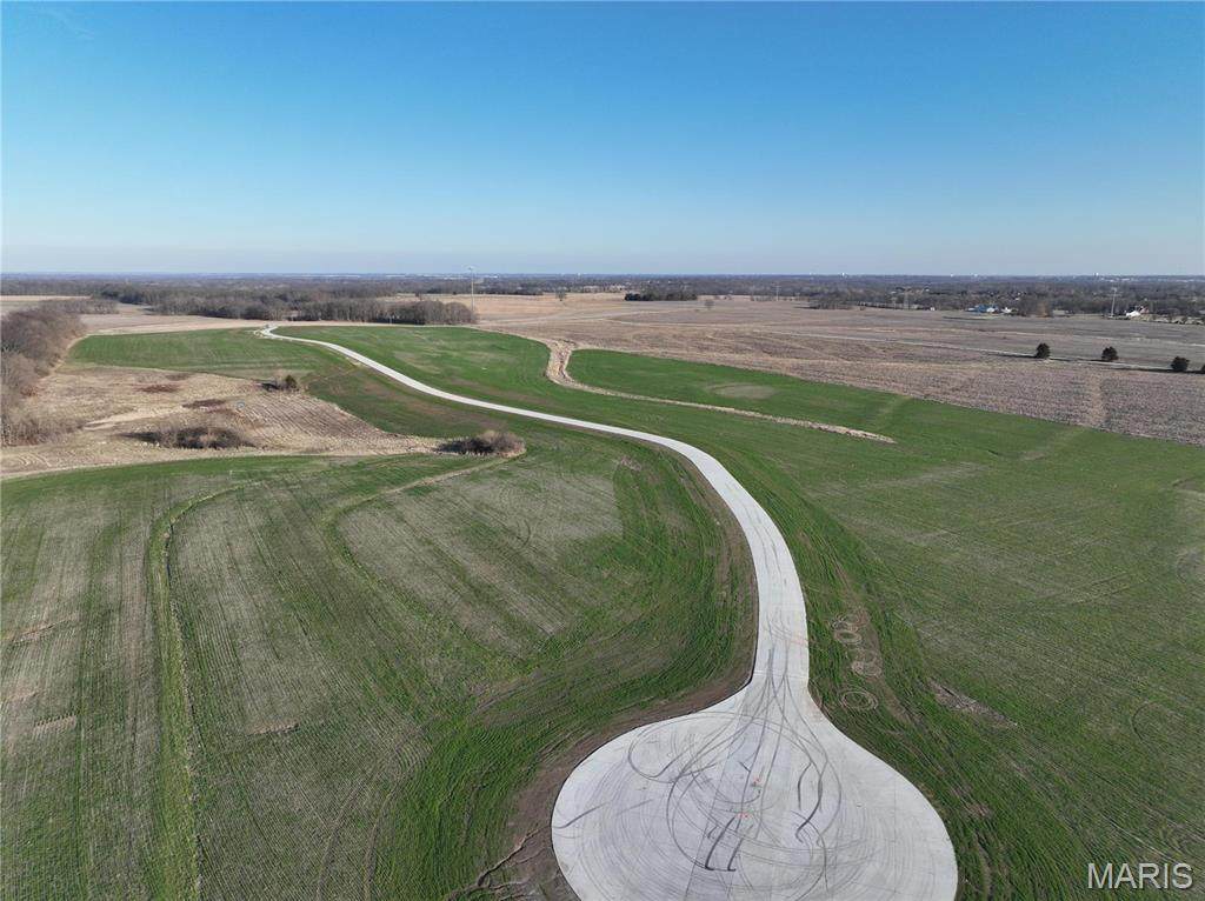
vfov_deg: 56.7
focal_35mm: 24
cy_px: 450
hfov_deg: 71.6
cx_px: 602
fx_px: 835
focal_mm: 12.29
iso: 110
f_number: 2.8
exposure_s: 1/1250
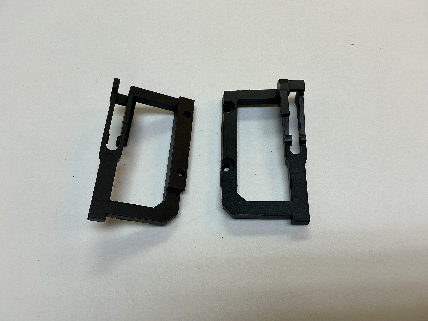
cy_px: 160
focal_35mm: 29
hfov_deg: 61.7
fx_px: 359
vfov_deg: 48.2
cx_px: 214
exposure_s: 1/120
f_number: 1.8
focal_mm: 3
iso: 25
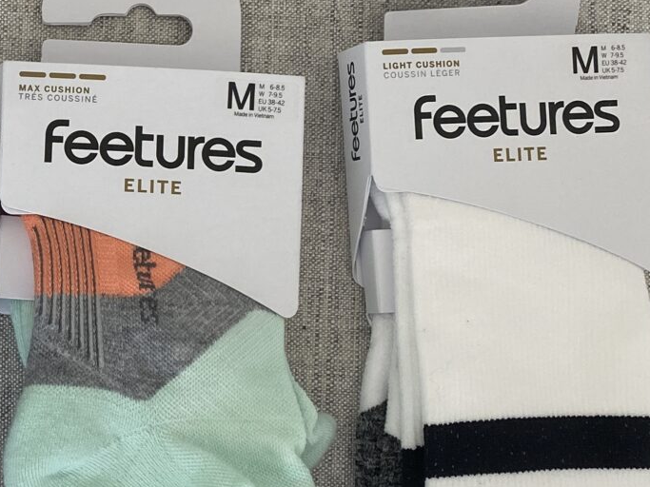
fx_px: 1464
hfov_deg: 22.7
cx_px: -165
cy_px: 268
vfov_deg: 18.9
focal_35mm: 78
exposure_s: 1/122
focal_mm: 4.25
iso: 64
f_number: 1.8
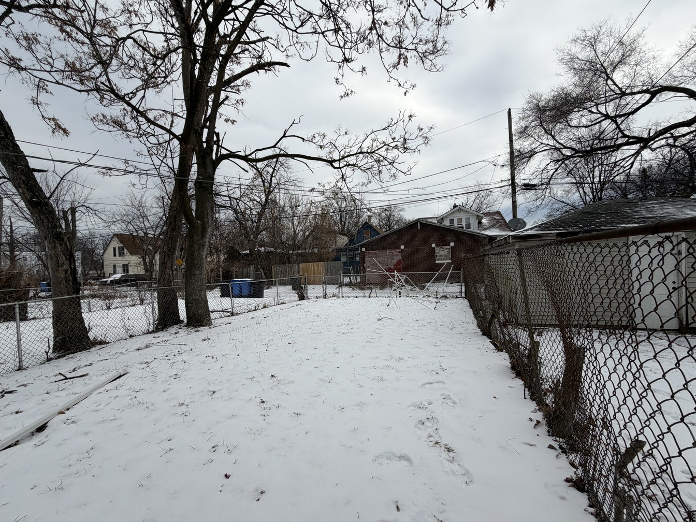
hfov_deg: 98.2
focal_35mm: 15
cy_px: 275
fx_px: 302
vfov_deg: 81.7
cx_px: 346
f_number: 2.2
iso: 20
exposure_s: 1/770
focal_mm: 2.22
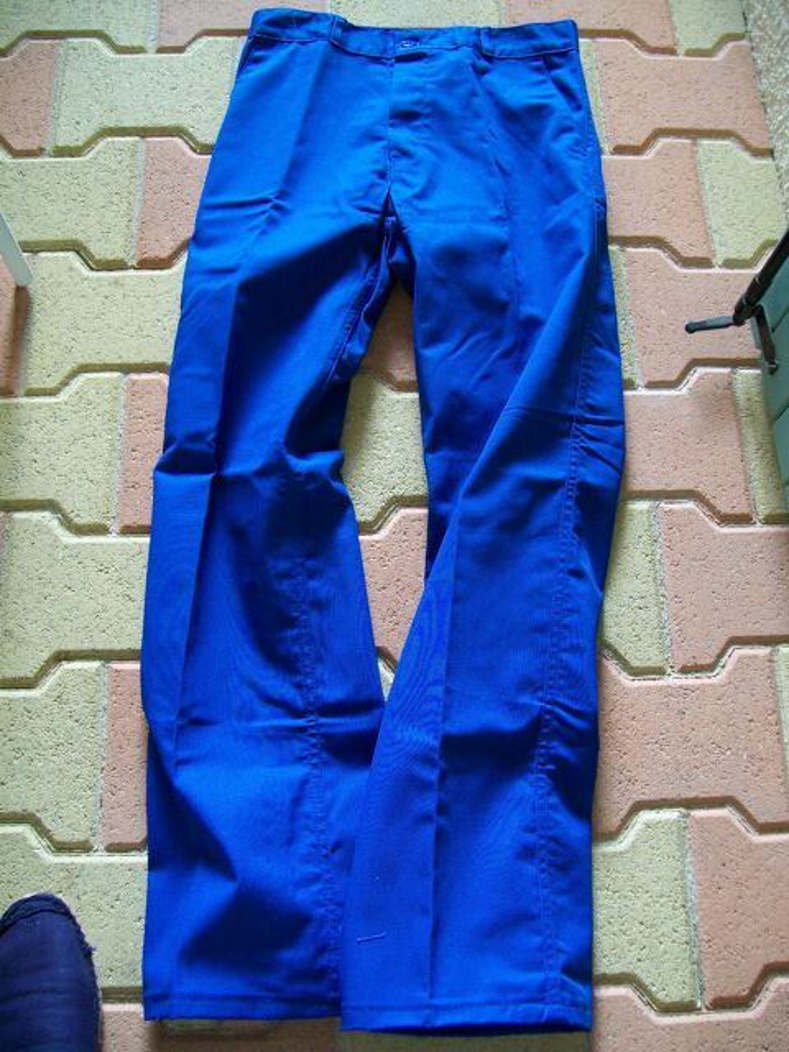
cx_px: 394
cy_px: 526
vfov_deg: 54.0
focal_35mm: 34
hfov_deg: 41.8
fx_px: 1033
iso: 64
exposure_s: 1/125
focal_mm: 6.1
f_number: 2.7
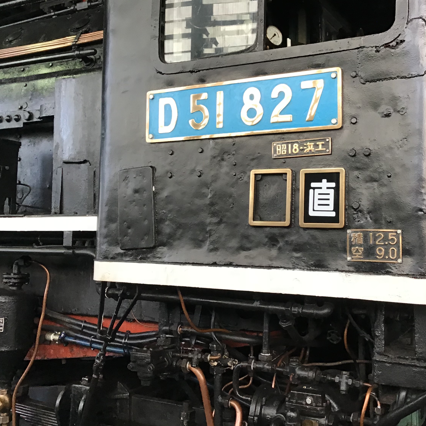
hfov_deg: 41.6
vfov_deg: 41.8
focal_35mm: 40
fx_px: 557
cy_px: 194
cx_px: 258
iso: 50
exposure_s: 1/30
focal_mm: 3.3
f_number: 2.4
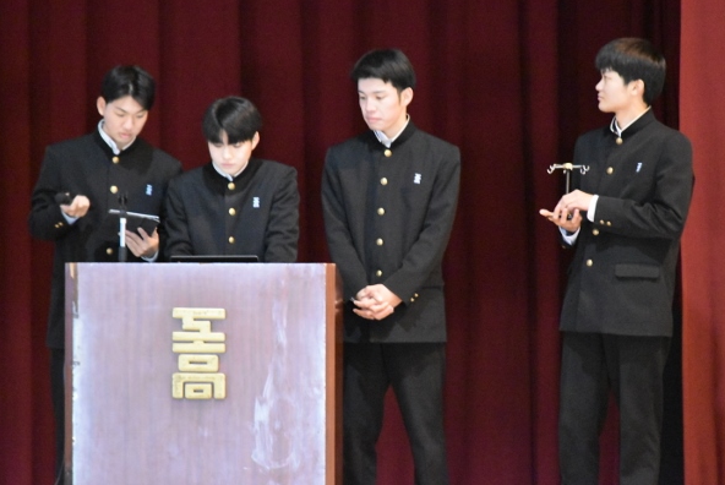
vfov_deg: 3.5
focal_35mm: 389
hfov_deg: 5.3
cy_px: 228
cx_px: 375
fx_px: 7842
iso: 12800
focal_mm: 240
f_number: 5.3
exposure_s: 1/40
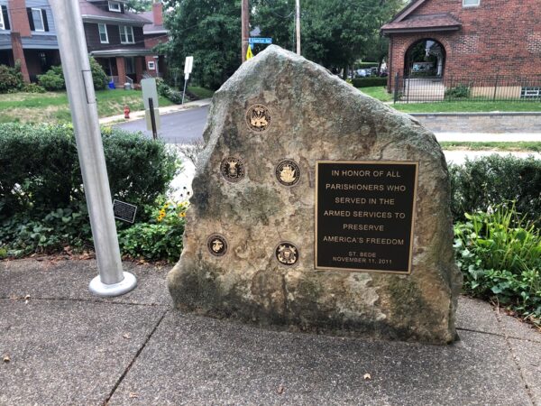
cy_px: 203
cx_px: 270
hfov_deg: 63.4
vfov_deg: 49.7
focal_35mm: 28
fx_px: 438
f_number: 1.8
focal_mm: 3.99
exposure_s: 1/120
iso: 50
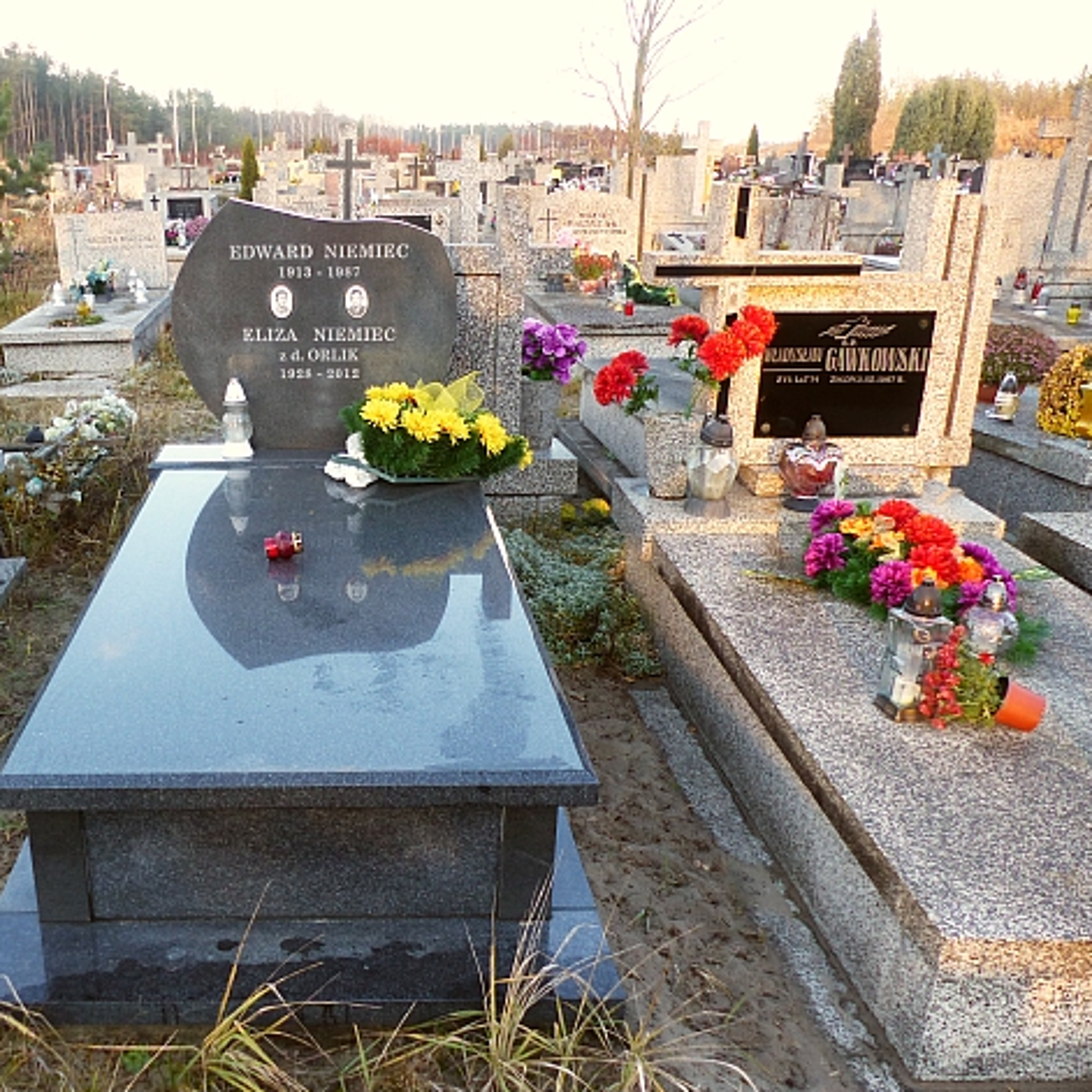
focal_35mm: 30
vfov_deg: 54.0
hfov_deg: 52.9
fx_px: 1071
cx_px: 352
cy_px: 552
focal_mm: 4.5
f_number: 2.8
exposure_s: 1/100
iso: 100
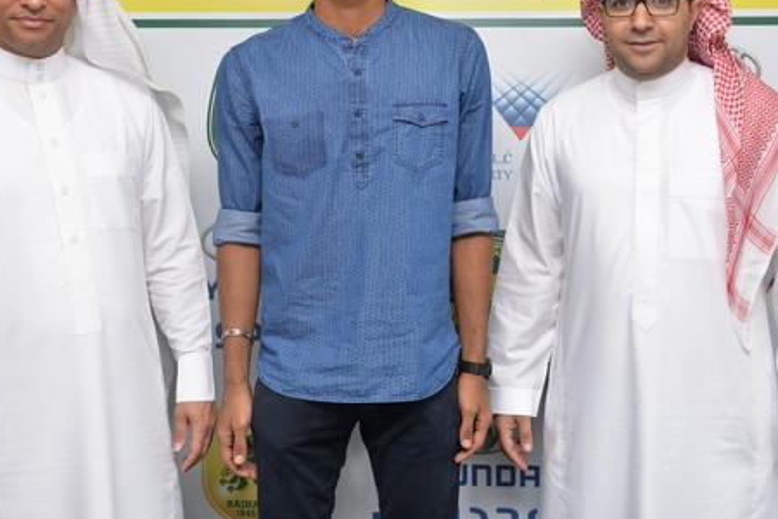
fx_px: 1232
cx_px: 367
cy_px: 211
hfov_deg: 35.0
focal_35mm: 57
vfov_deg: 23.7
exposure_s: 1/200
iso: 640
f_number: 3.5
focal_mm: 38
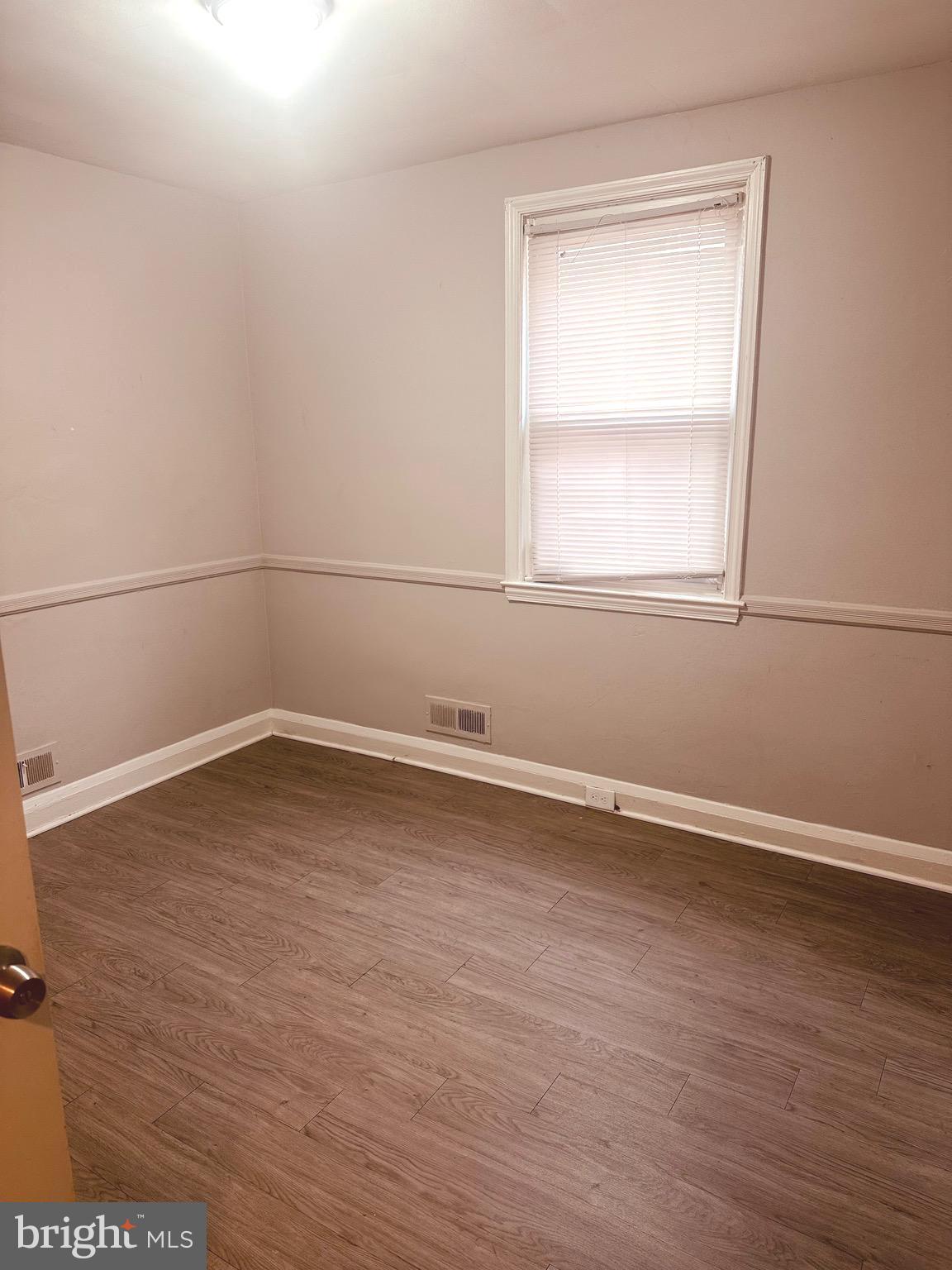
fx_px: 880
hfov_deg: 56.8
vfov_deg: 71.6
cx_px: 476
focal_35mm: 24
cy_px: 635
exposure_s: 1/60
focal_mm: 6.86
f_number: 1.78
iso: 125
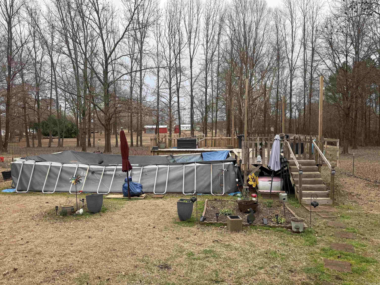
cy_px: 142
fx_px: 263
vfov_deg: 56.8
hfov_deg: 71.6
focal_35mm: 24
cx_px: 190
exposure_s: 1/284
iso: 64
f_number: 1.78
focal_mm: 6.76
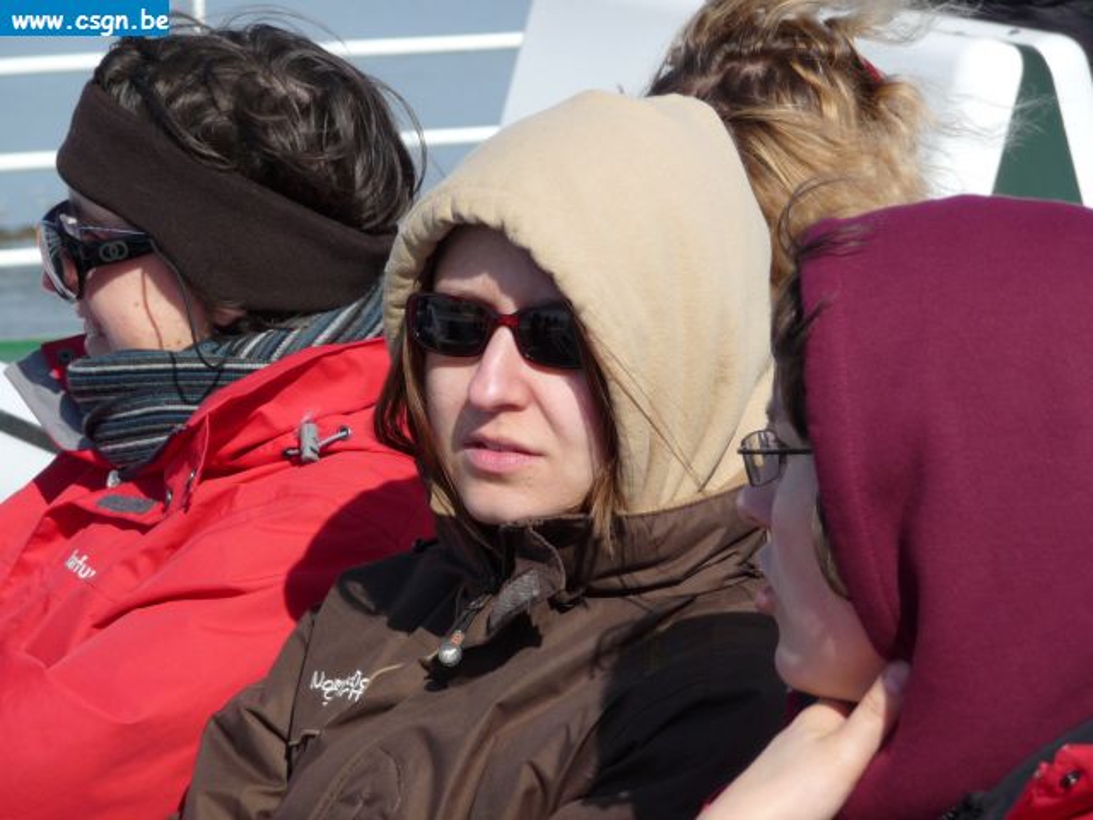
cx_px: 546
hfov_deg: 11.1
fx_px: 5620
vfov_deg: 8.3
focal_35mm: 178
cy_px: 410
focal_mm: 30.5
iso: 100
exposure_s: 1/800
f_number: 4.8
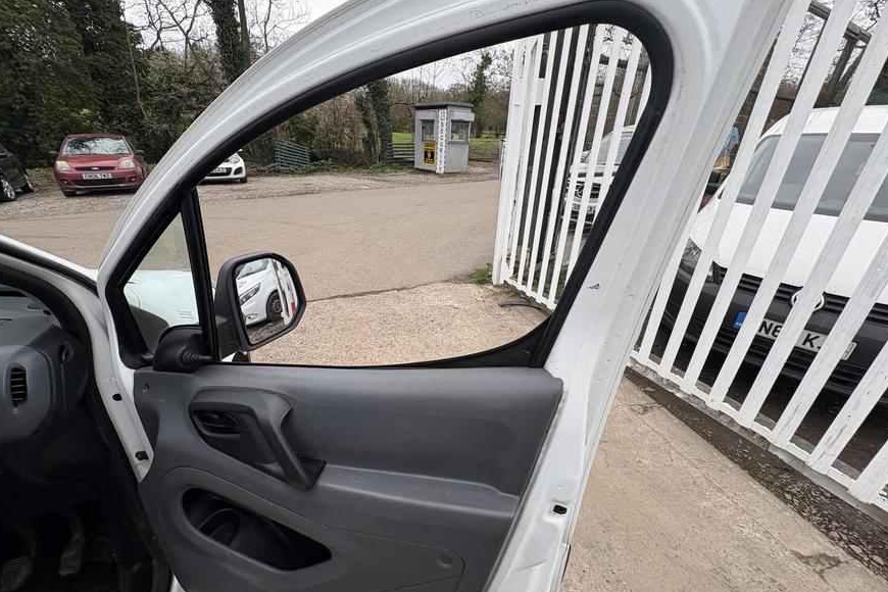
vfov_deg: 77.3
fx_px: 370
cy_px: 312
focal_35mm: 15
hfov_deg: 100.4
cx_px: 436
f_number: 2.2
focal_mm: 2.22
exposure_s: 1/377
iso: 40
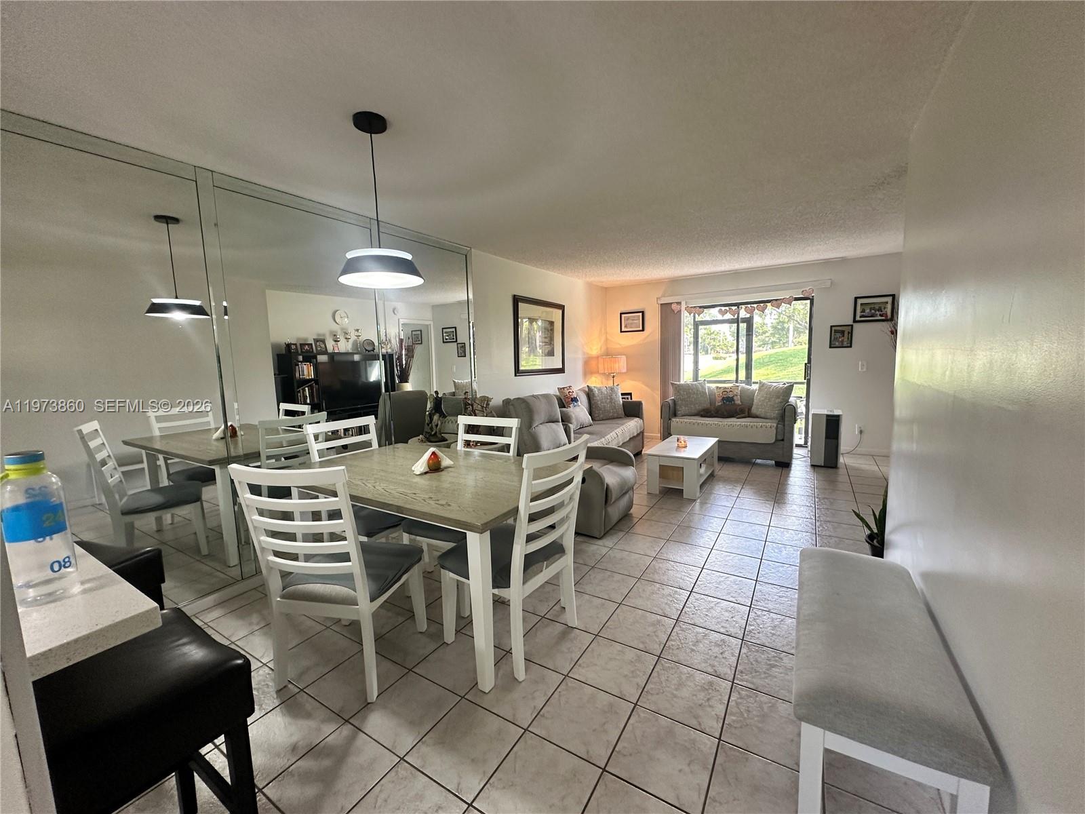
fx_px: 439
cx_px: 542
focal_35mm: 14
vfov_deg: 85.7
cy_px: 407
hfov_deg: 102.1
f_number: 2.2
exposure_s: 1/60
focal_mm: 2.22
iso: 160
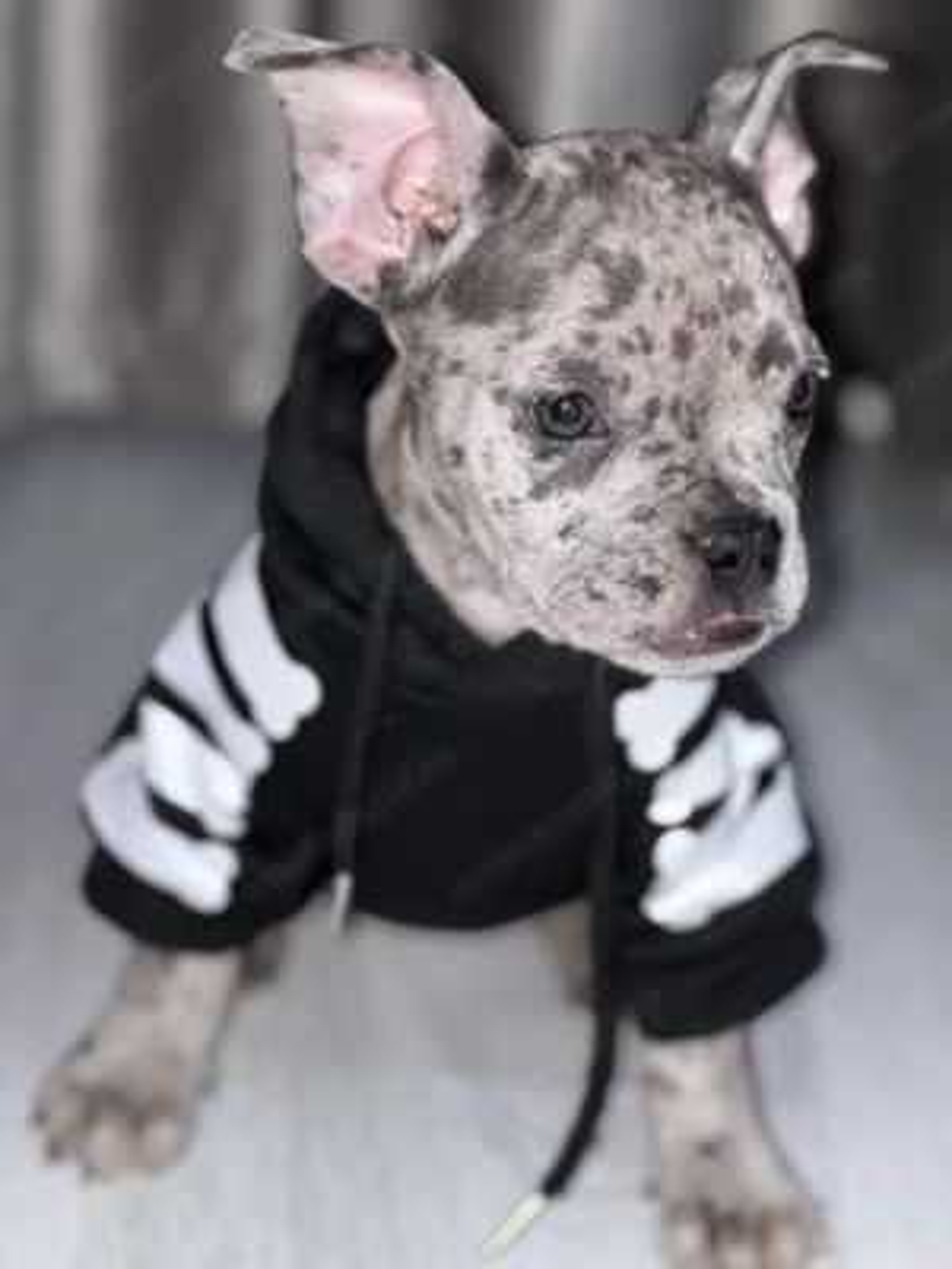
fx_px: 2824
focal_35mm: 77
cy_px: 634
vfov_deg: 25.3
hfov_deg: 19.1
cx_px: 476
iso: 160
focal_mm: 9
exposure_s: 1/34
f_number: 2.8
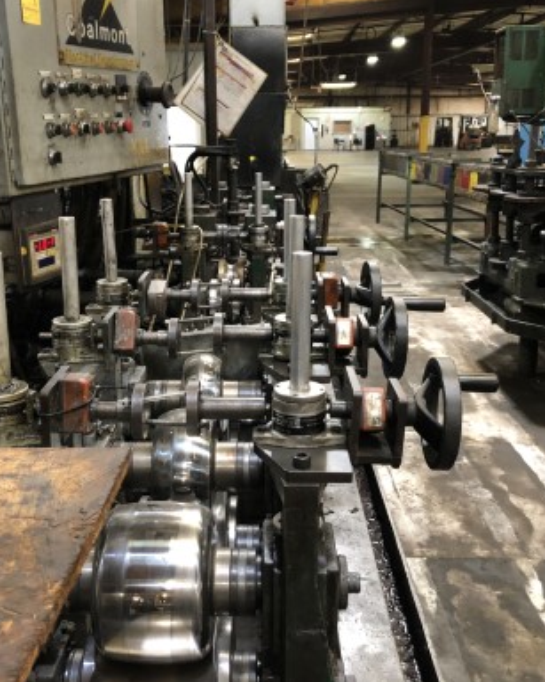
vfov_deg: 49.1
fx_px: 746
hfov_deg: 40.1
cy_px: 343
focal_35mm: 37
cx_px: 249
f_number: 1.8
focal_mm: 4
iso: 80
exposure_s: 1/15
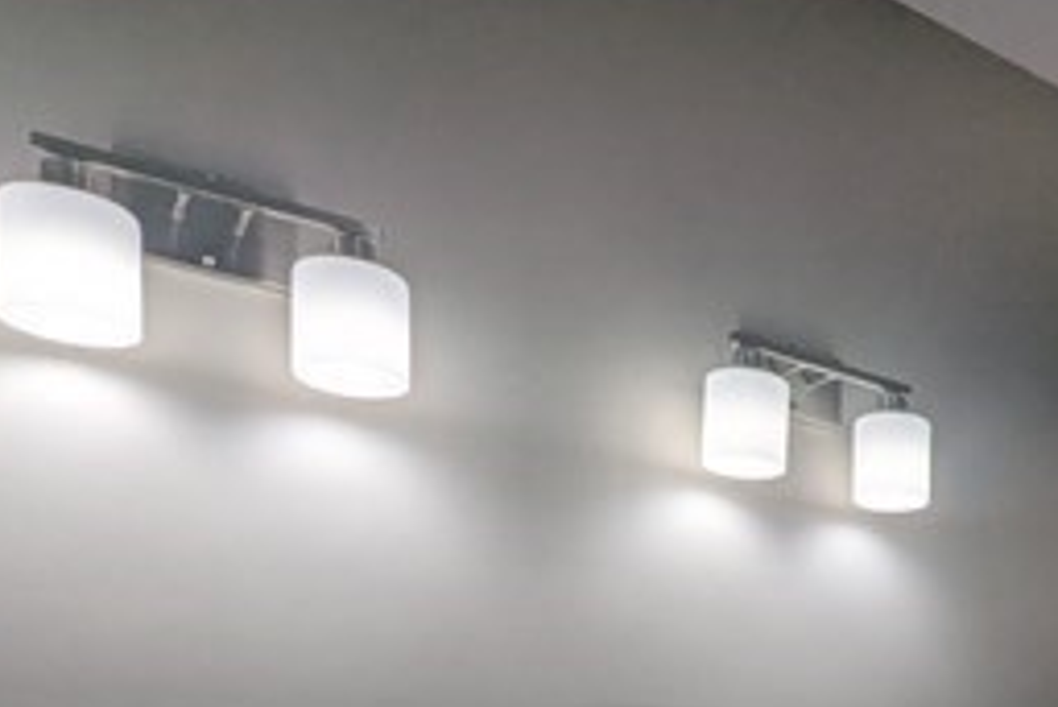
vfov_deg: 30.2
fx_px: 1147
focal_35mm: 39
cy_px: 802
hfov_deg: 45.6
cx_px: 922
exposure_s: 1/262
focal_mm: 2.35
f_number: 2.2
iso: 60
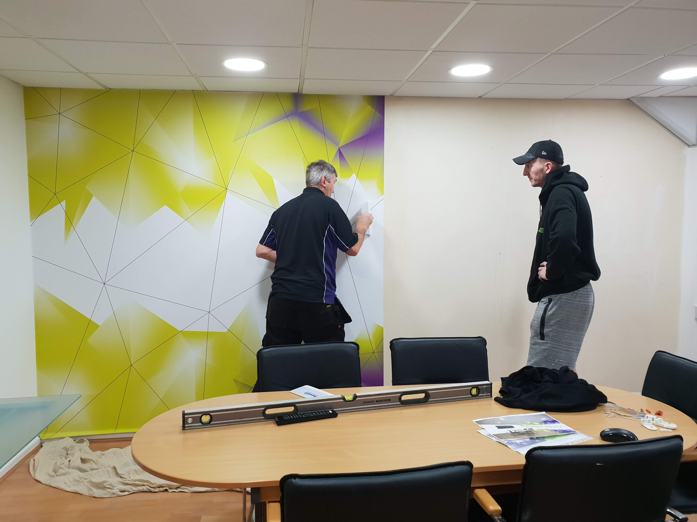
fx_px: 524
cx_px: 348
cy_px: 261
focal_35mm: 26
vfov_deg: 53.1
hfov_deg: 67.3
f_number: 2.4
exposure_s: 1/50
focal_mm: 4.3
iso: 160
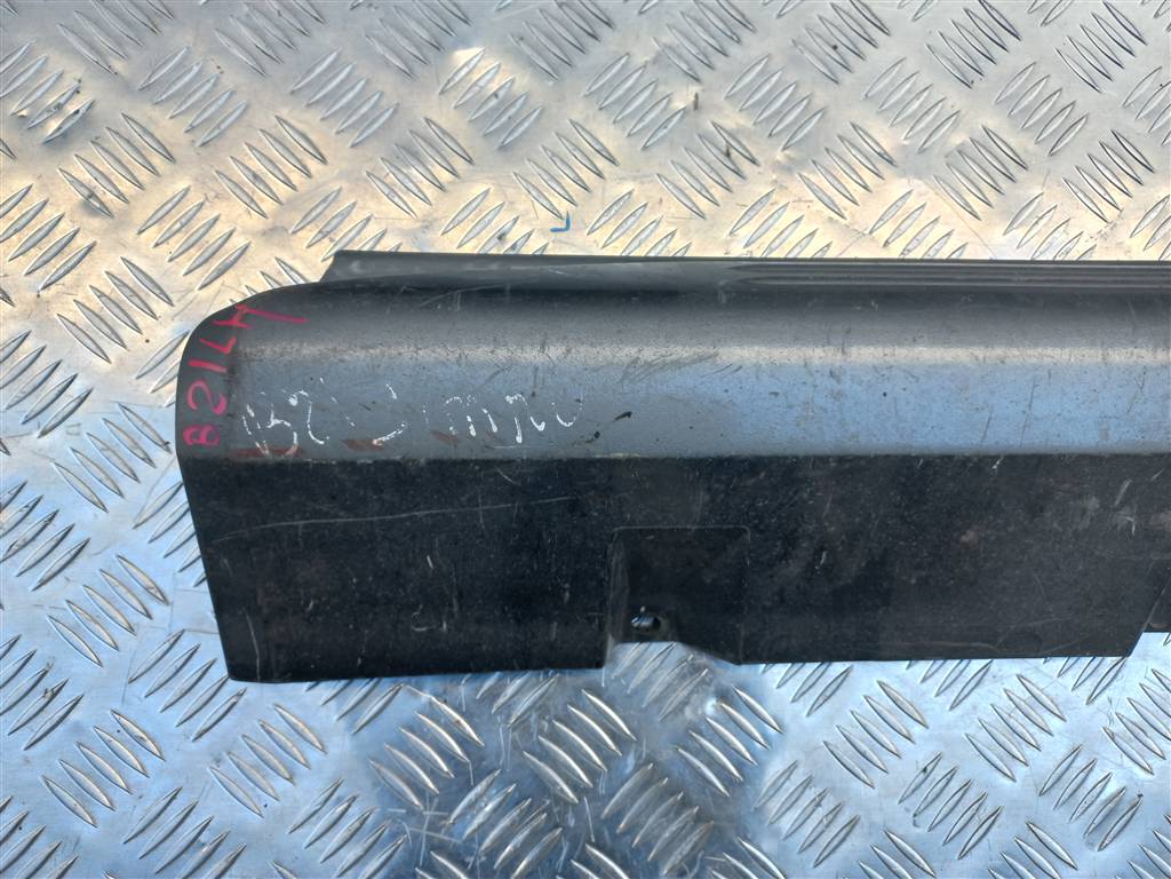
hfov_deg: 69.4
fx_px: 846
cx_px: 586
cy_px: 440
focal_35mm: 25
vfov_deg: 54.9
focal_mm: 4.6
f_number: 1.8
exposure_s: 1/100
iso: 32
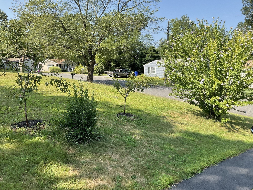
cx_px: 126
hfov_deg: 61.7
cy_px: 95
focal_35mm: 29
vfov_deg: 48.2
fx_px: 212
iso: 16
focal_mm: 3
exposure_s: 1/650
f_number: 1.8
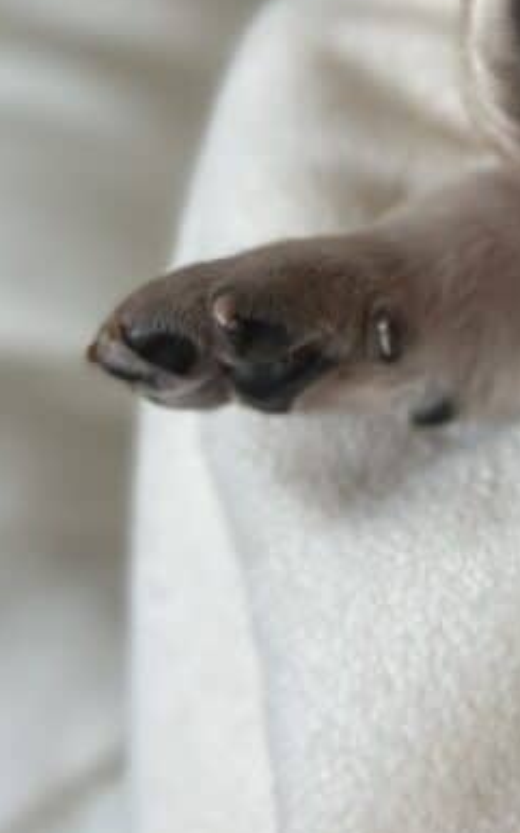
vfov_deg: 15.3
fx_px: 3063
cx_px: 822
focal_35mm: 135
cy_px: 35
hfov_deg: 9.4
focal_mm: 6.86
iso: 125
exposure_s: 1/120
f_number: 1.78
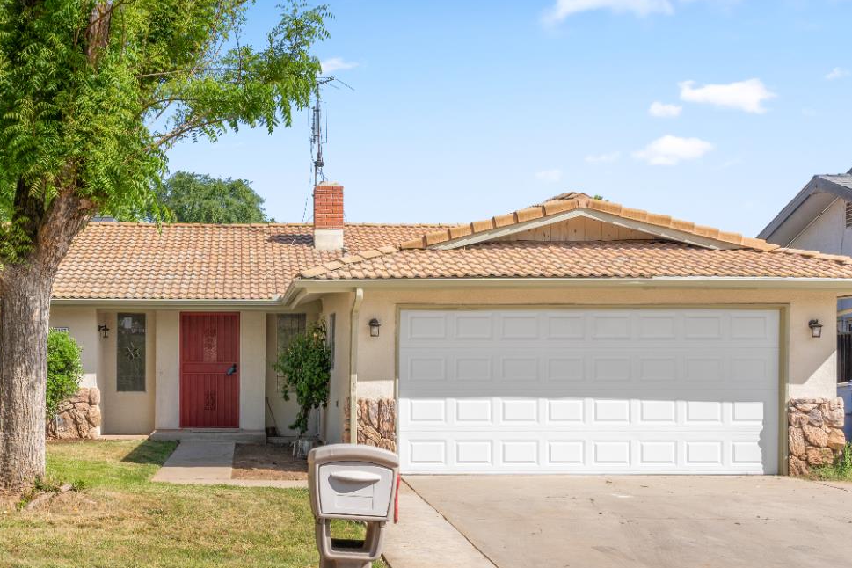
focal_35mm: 49
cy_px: 380
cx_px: 216
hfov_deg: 39.0
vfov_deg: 27.1
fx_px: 1171
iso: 100
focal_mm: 21.3
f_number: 8
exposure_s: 1/60
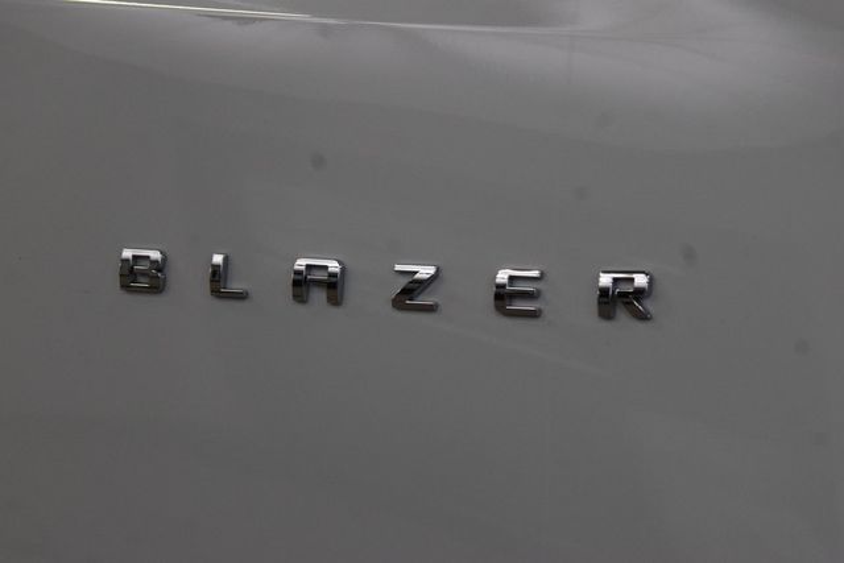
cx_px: 422
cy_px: 282
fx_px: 2462
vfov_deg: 13.0
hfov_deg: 19.5
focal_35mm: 105
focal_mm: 70
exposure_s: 1/125
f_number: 8
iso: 1600
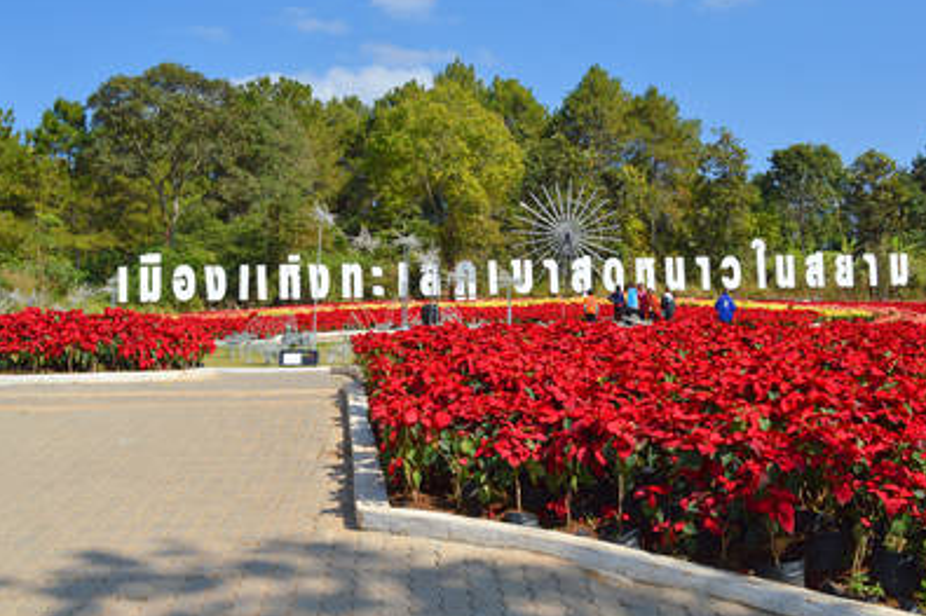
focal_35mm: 41
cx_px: 469
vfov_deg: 32.6
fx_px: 1054
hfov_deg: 47.4
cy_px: 282
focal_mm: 24
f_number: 8
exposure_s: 1/250
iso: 100
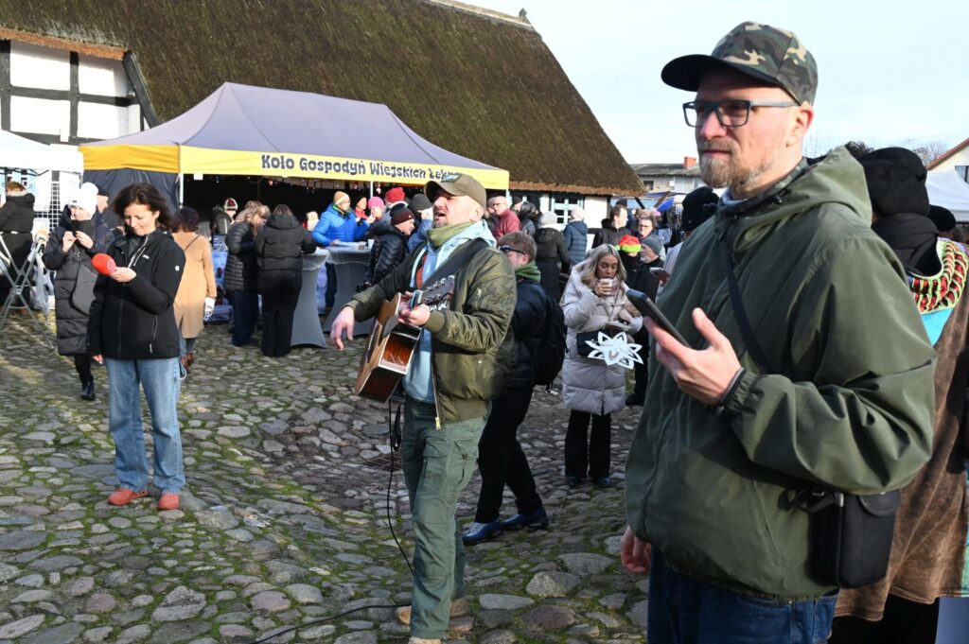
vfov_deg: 39.4
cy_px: 322
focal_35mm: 34
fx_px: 901
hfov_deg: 56.5
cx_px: 484
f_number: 8
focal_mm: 33.5
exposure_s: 1/200
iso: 500
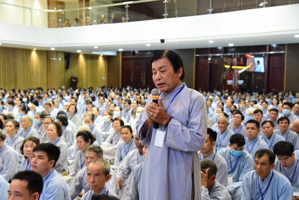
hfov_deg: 41.1
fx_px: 399
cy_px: 100
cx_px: 150
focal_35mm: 48
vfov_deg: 28.1
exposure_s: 1/40
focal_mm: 48
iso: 3200
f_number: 5.6
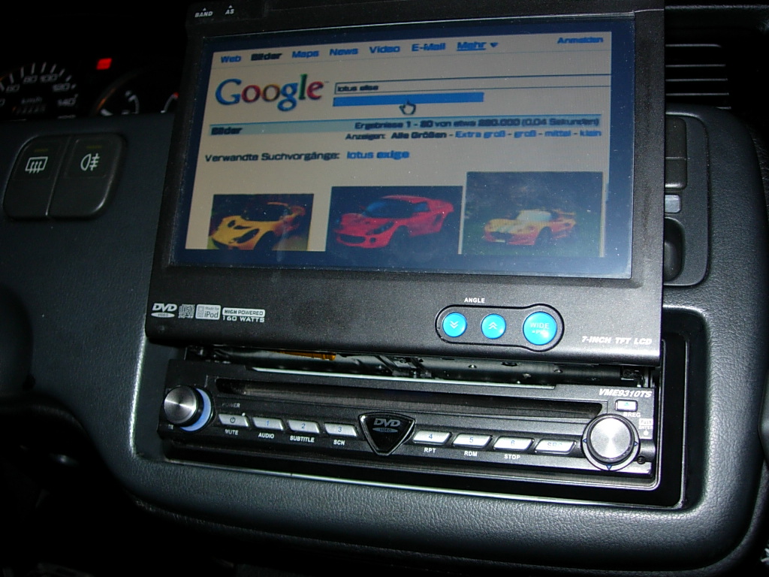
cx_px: 384
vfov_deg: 37.7
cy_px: 288
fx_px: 844
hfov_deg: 49.0
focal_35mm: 38
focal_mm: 7.8
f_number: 2.8
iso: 79
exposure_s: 1/64
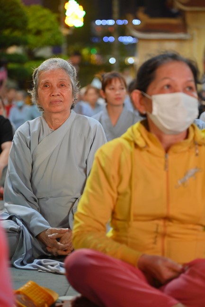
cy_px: 154
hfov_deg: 11.4
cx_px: 102
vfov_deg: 17.1
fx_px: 1025
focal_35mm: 120
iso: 2000
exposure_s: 1/60
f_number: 4
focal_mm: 120
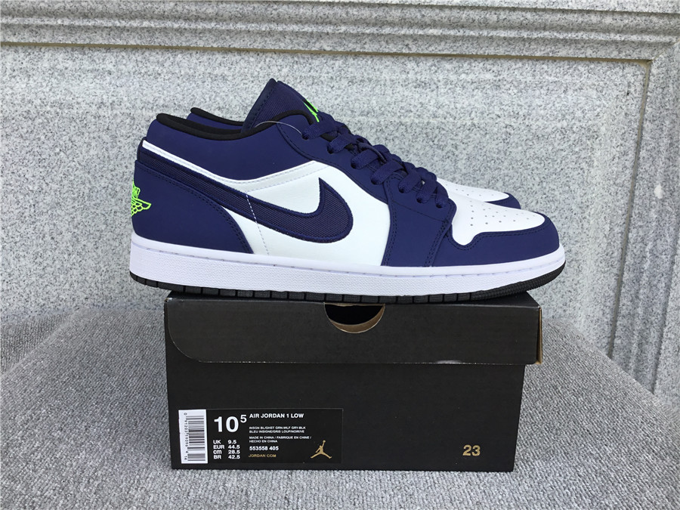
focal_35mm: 31
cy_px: 255
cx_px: 340
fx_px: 609
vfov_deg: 45.4
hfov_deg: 58.4
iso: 25
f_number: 2.4
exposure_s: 1/259
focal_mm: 3.3
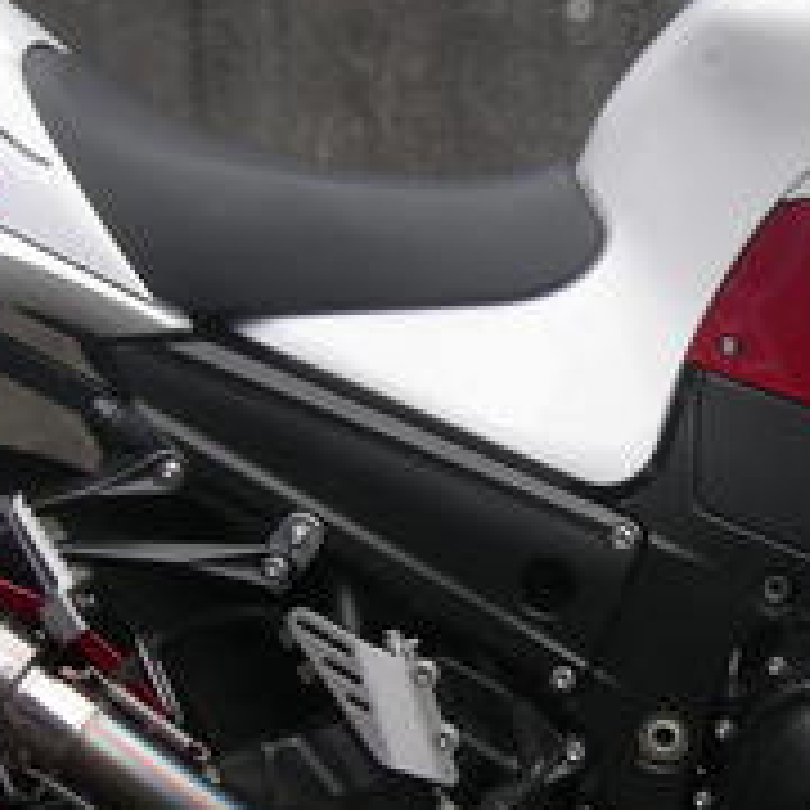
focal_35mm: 113
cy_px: 441
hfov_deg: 15.2
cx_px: 801
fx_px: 2992
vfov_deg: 15.4
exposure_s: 1/132
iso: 64
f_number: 4.3
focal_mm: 7.5
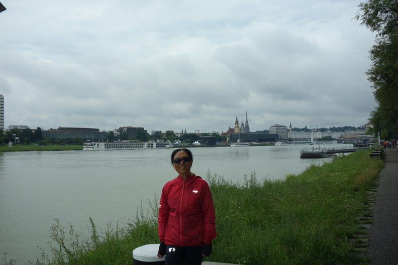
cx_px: 199
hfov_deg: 54.4
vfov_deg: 37.9
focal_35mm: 35
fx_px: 387
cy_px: 132
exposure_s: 1/800
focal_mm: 13.09
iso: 125
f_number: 4
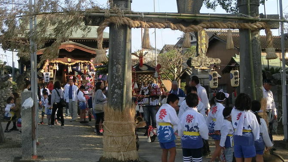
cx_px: 143
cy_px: 79
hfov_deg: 33.3
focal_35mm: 63
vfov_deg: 19.1
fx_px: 481
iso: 80
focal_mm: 10.04
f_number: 4.5
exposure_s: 1/250
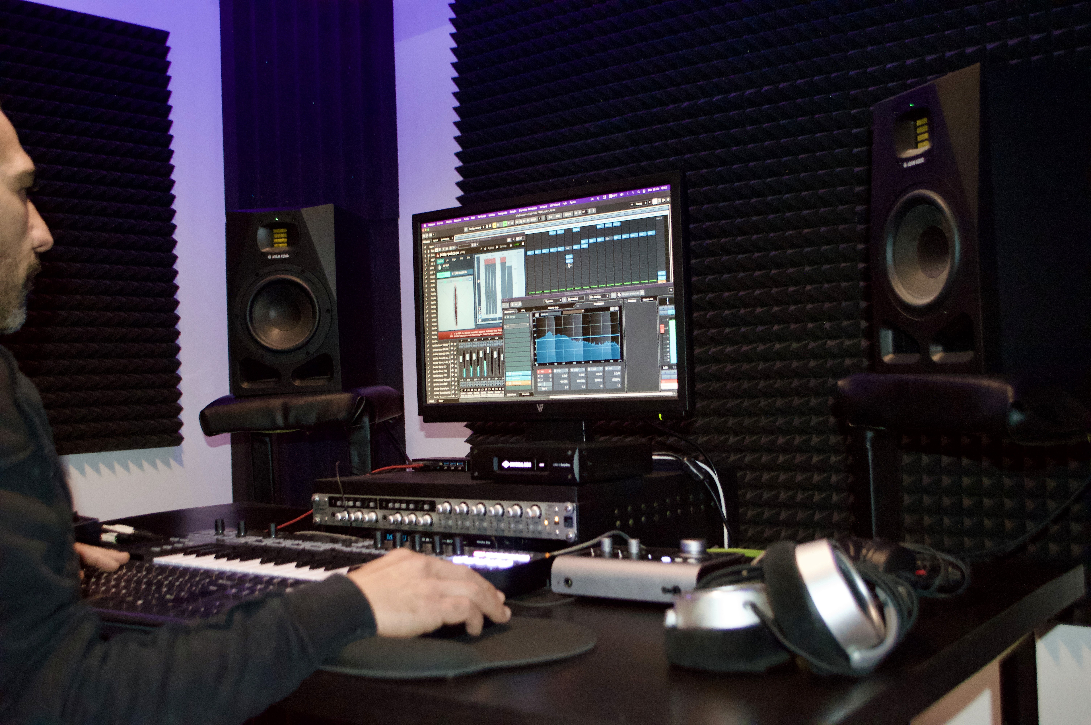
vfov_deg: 36.8
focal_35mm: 36
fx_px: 1090
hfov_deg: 53.2
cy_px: 362
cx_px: 546
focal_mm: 24
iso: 3200
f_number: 4
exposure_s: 1/30
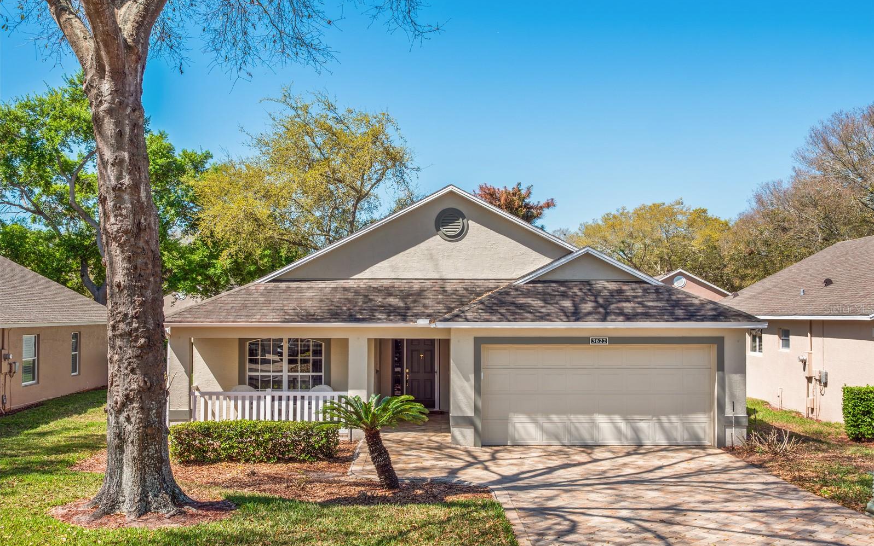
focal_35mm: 34
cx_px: 438
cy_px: 309
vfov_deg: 37.2
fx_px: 810
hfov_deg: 56.7
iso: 200
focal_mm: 16
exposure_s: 1/125
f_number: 8
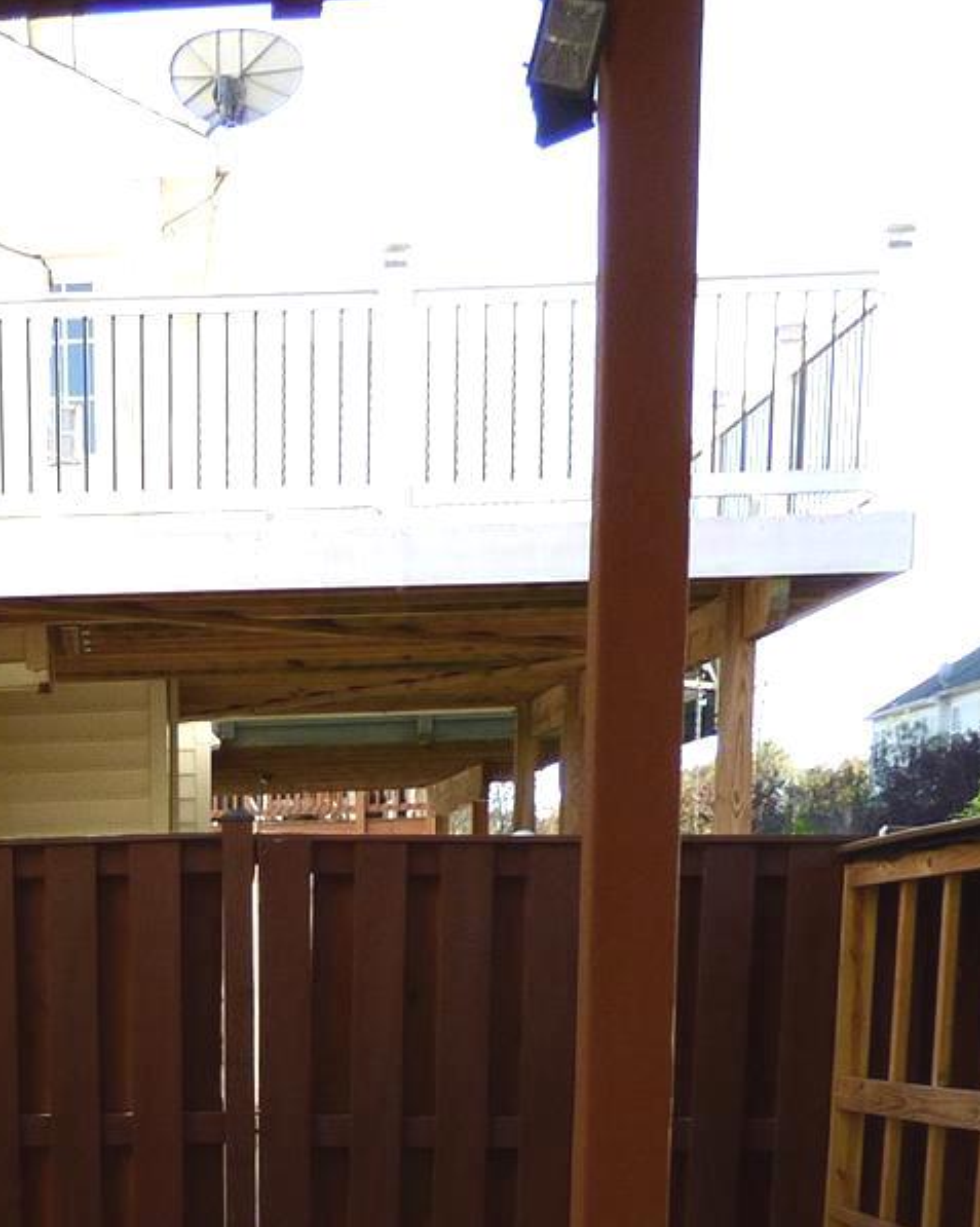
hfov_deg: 21.9
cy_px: 1509
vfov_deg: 25.2
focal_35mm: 67
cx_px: -25
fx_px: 2431
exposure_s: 1/400
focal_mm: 3.58
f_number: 2.8
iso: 100
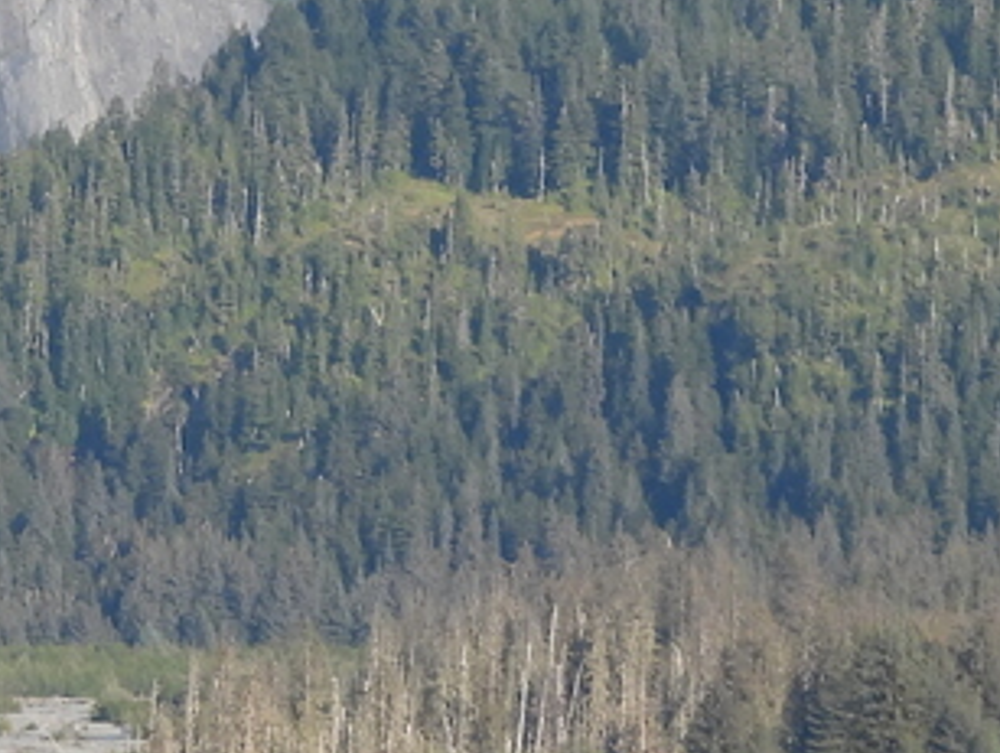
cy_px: -407
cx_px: -42
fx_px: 20477
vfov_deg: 2.1
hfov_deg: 2.8
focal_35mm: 708
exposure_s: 1/500
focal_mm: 30.3
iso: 100
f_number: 4.5
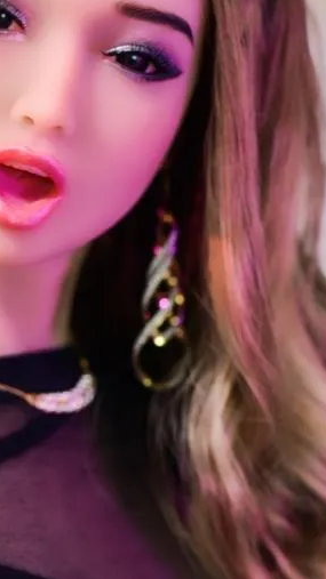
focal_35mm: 93
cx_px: 31
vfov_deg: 22.9
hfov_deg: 12.9
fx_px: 1430
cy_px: 340
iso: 100
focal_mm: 50
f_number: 2.2
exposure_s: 1/30
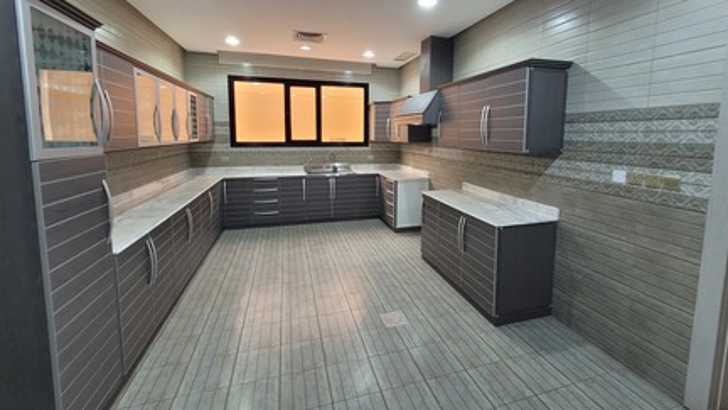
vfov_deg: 69.7
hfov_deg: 102.9
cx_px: 378
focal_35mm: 15
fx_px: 290
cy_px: 161
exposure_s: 1/50
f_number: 2.2
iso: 100
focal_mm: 1.74
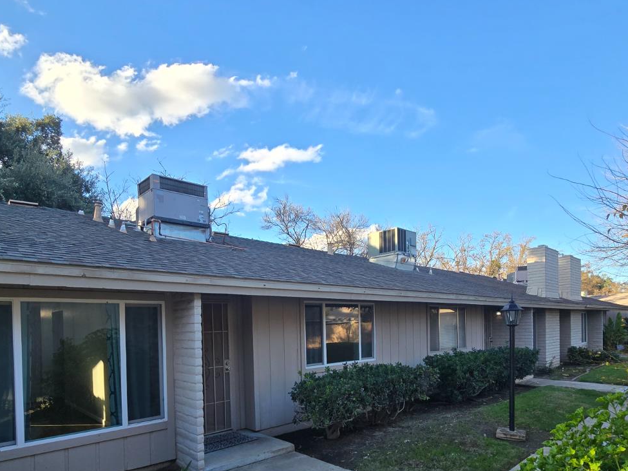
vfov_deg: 63.2
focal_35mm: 20
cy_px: 336
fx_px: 363
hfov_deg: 81.8
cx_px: 311
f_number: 2.2
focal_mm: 2.2
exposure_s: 1/514
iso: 50
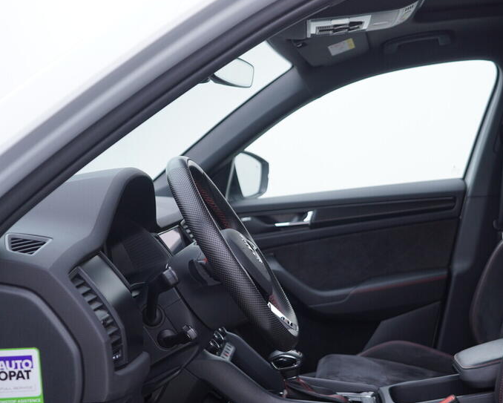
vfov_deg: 29.6
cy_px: 249
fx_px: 760
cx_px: 344
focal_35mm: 51
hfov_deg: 36.2
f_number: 3.2
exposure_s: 1/50
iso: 125
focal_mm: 24
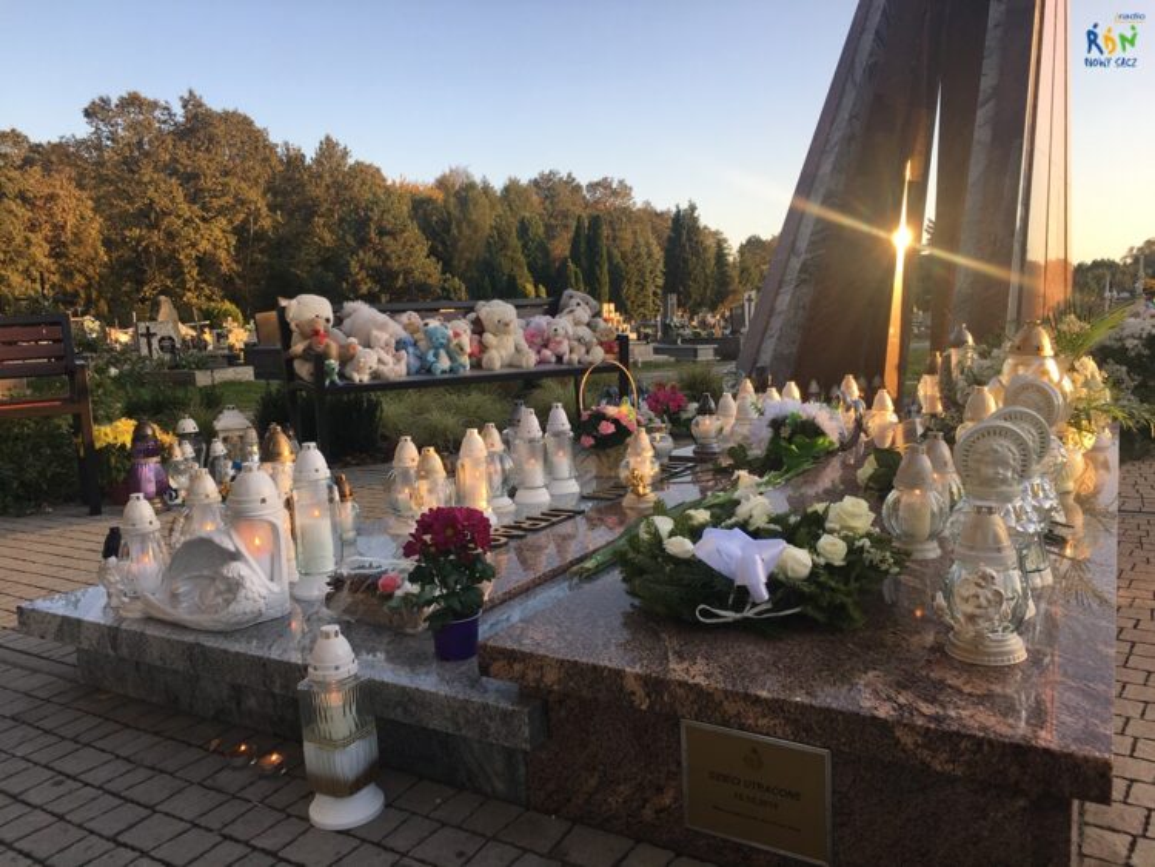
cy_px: 434
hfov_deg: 61.6
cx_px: 578
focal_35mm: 29
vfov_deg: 48.3
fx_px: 968
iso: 25
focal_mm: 4.15
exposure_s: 1/265
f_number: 2.2
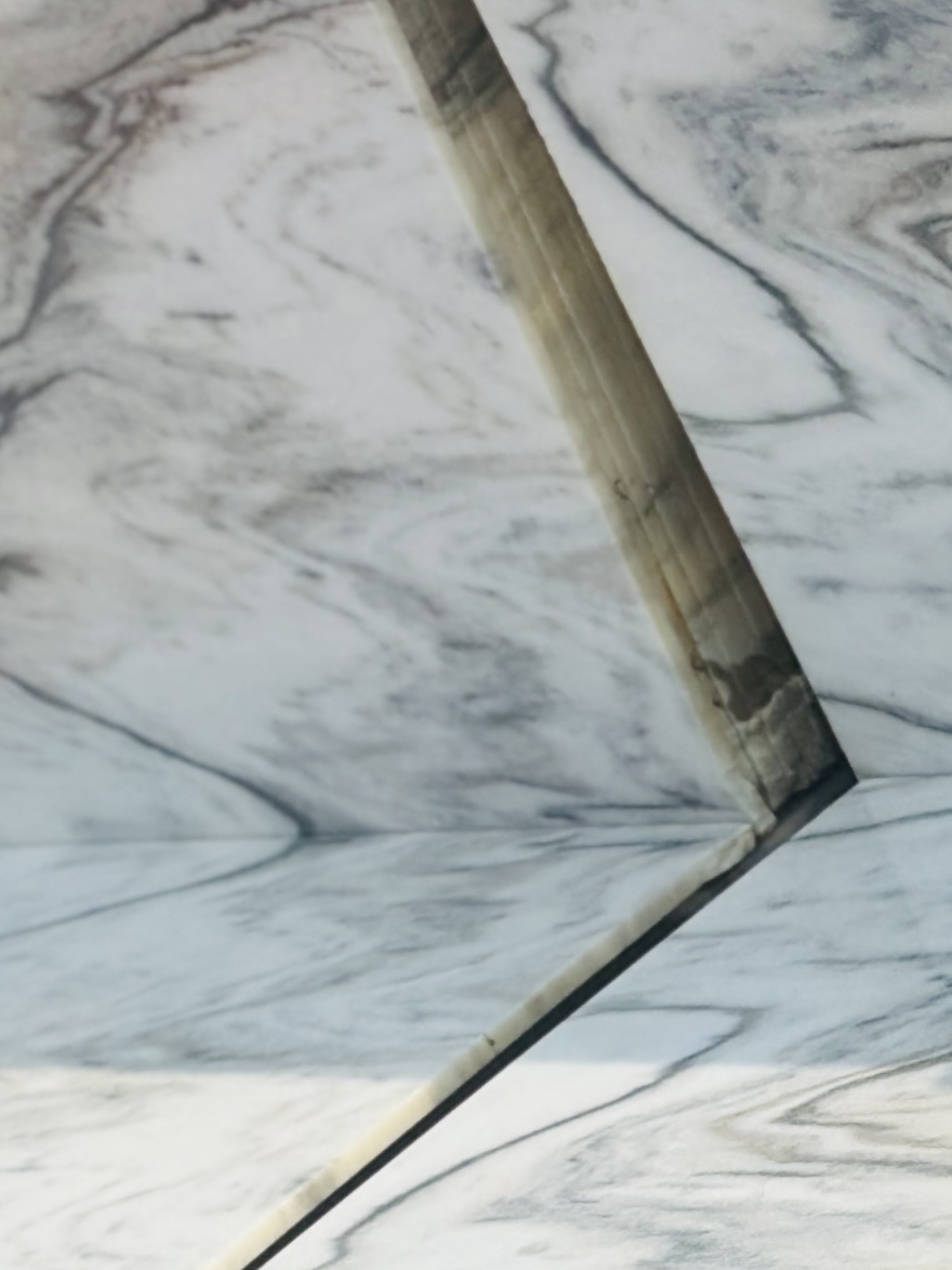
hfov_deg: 9.0
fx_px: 6049
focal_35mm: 165
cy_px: 155
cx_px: 781
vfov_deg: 11.9
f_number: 1.78
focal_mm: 6.86
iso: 80
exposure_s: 1/12048
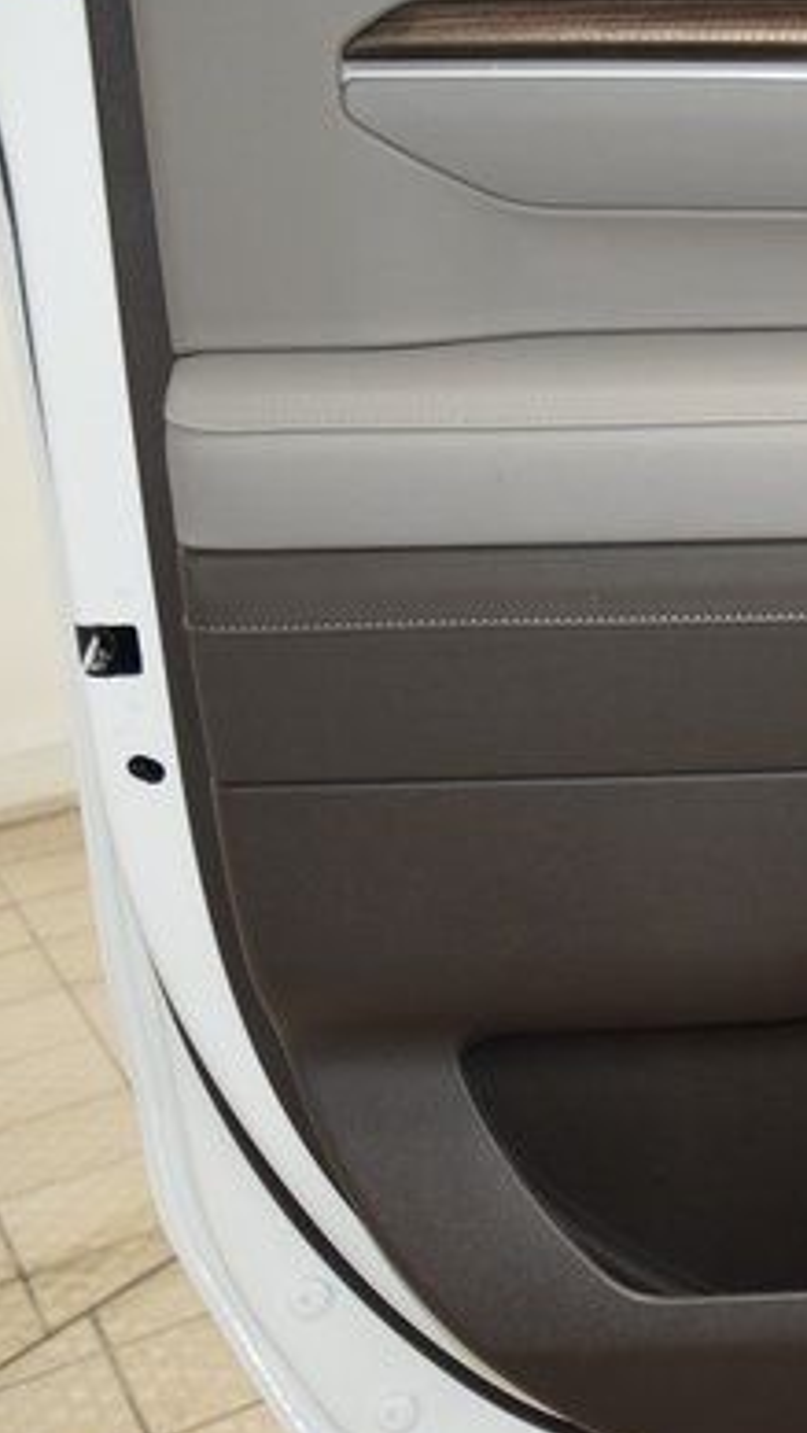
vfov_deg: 33.8
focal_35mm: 62
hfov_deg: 17.7
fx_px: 2357
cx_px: 1146
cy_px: 680
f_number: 3.8
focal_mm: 24
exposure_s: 1/60
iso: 1100
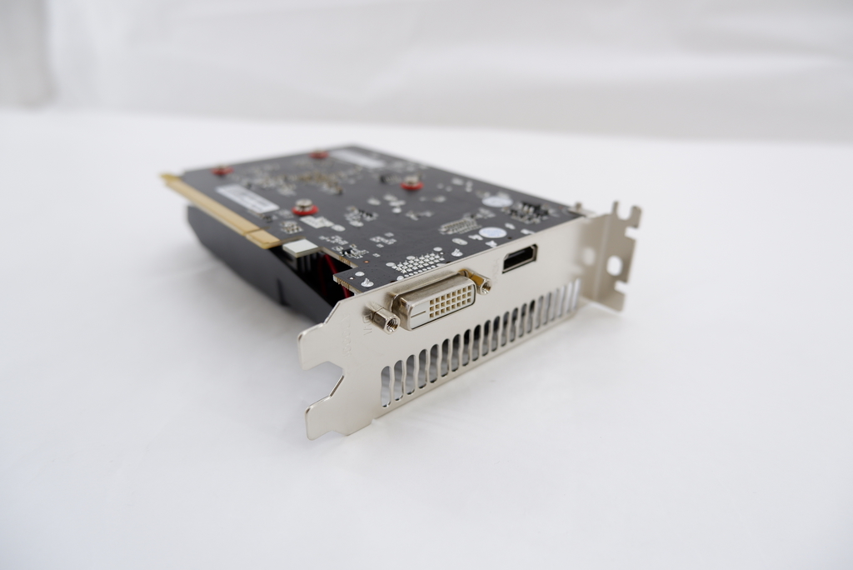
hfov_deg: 76.1
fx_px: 545
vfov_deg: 55.2
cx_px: 426
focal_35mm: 23
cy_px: 285
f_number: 3.5
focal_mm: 15
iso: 200
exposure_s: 1/100
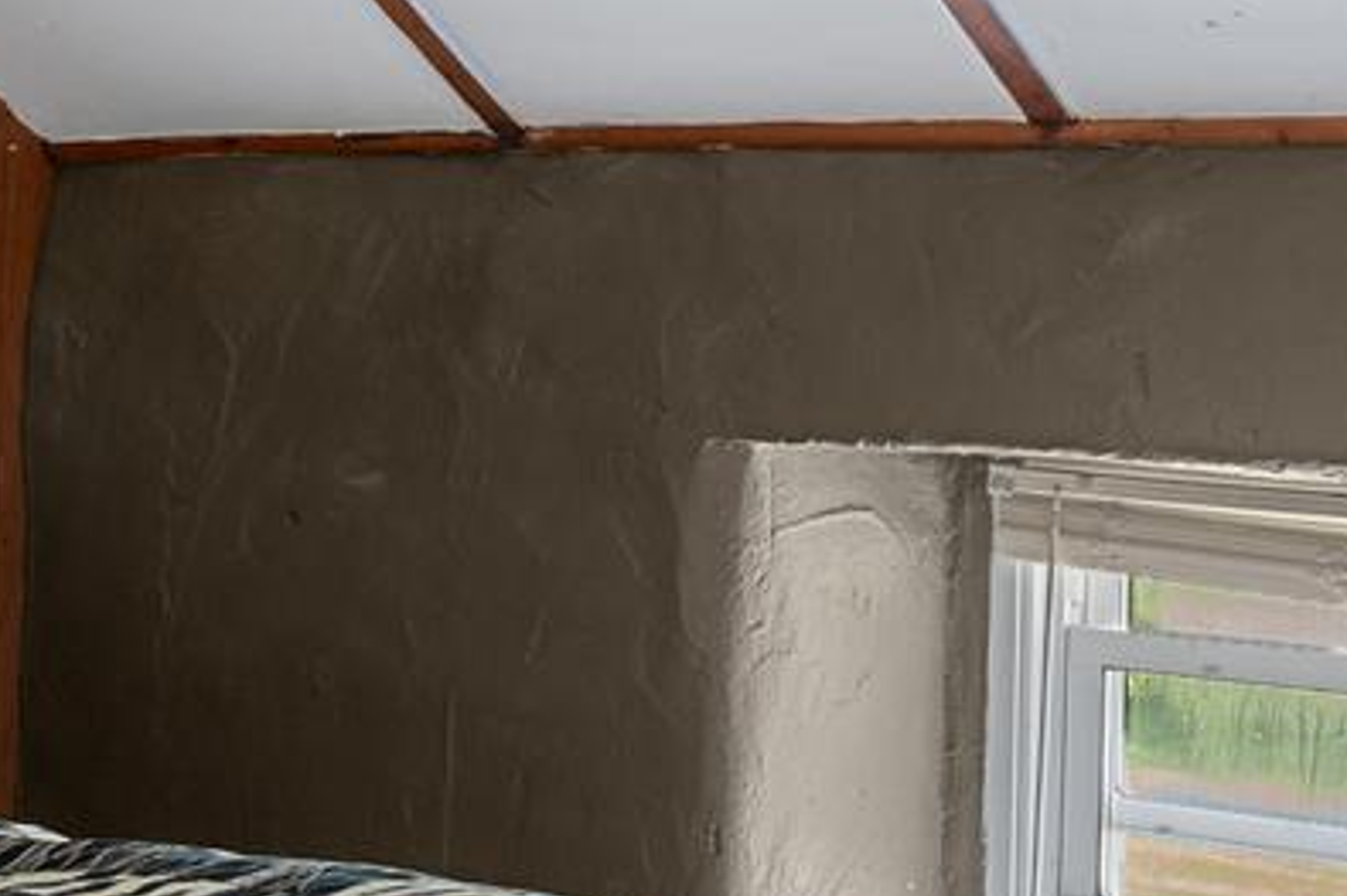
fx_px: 3104
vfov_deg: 16.4
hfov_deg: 22.1
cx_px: -375
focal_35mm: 83
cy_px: 274
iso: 400
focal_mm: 16
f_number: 8
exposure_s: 1.6
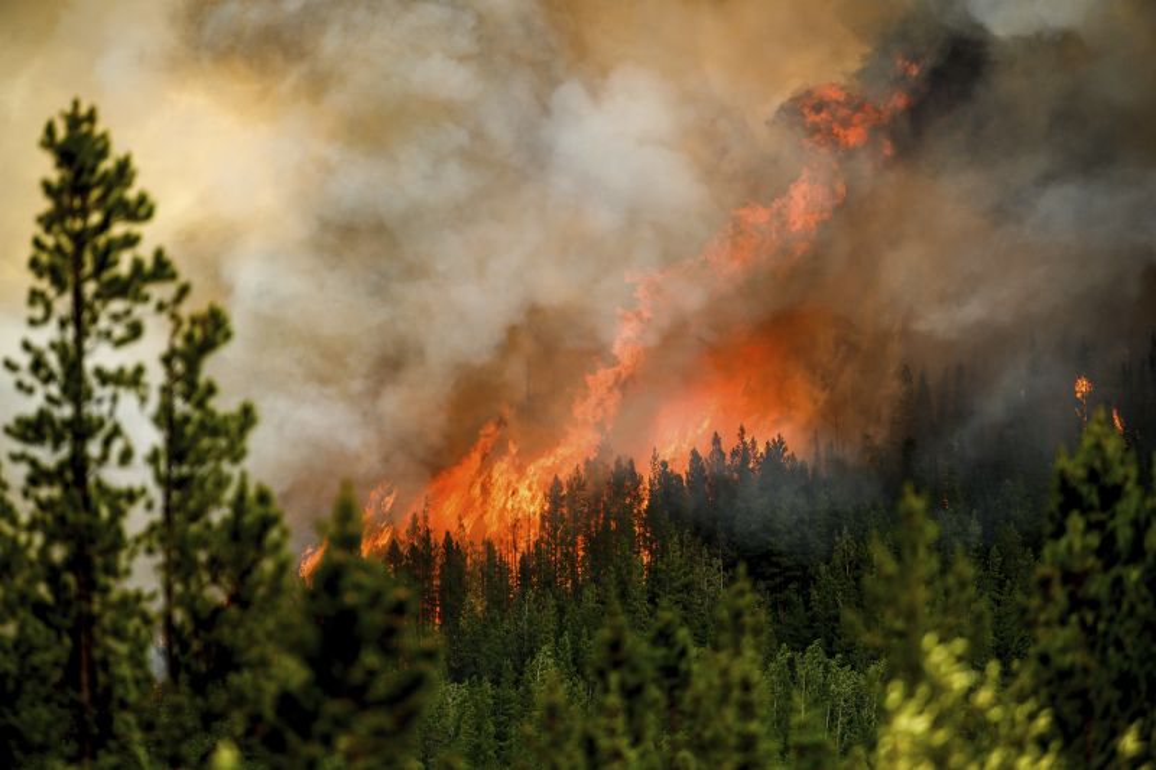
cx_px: 578
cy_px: 385
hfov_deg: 4.9
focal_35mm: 420
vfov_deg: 3.3
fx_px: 13483
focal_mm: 420
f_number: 4.8
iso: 400
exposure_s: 1/3000
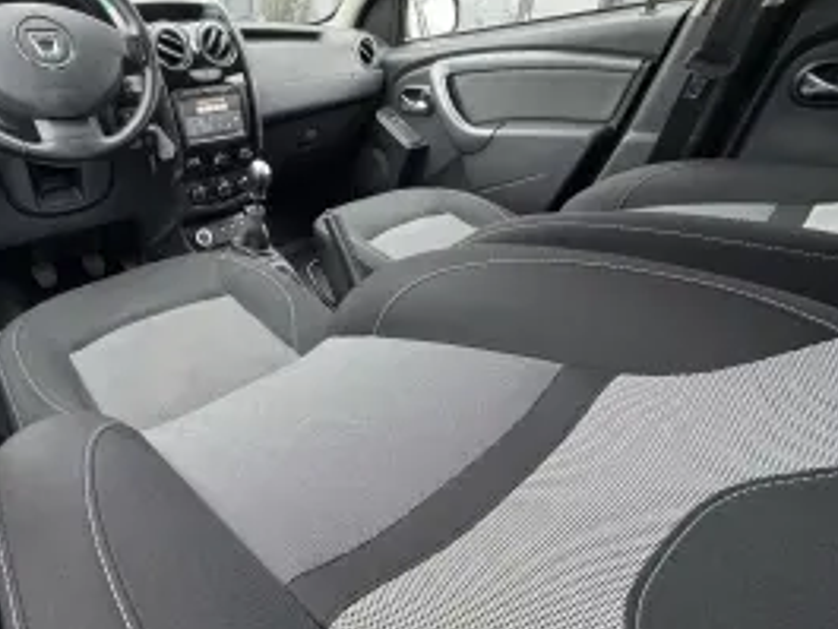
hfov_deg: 82.0
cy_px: 348
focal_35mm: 19
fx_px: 460
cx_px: 285
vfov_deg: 68.5
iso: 320
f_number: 2.2
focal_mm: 2.22
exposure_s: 1/60
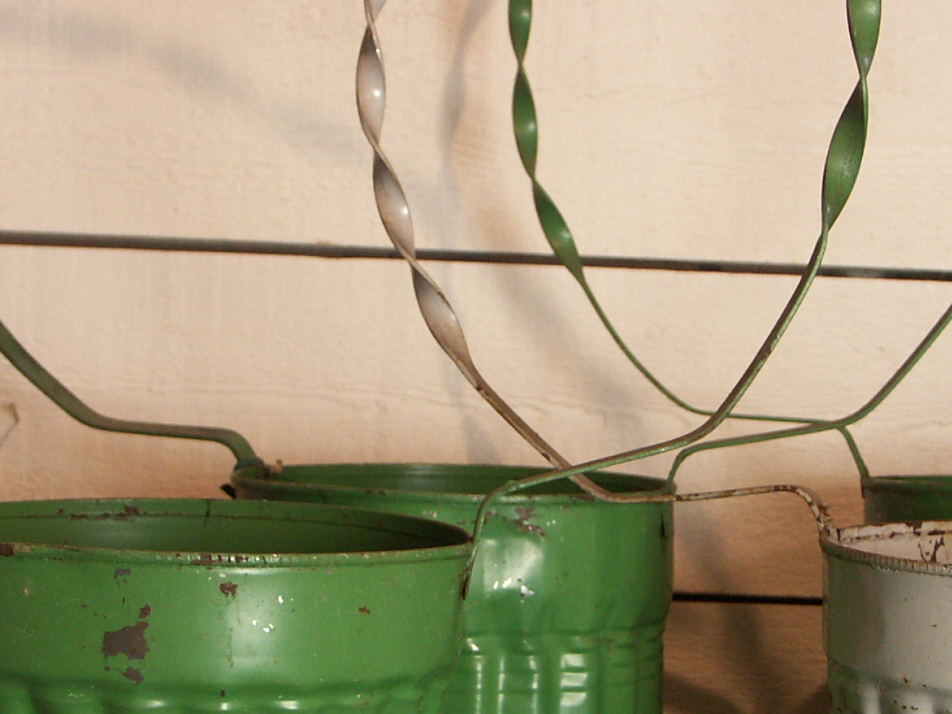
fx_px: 2283
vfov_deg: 17.6
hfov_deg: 23.5
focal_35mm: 83
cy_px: 612
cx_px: 620
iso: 100
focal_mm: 9.77
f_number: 2.8
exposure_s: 1/20
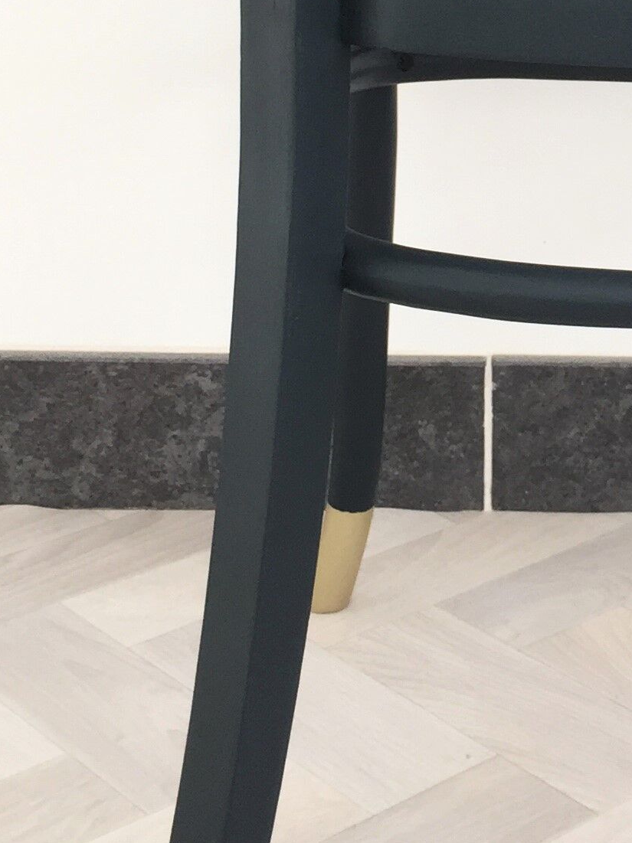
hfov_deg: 16.4
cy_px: 7
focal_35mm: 86
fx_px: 2095
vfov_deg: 22.0
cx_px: 775
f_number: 2.2
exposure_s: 1/100
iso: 40
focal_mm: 4.15
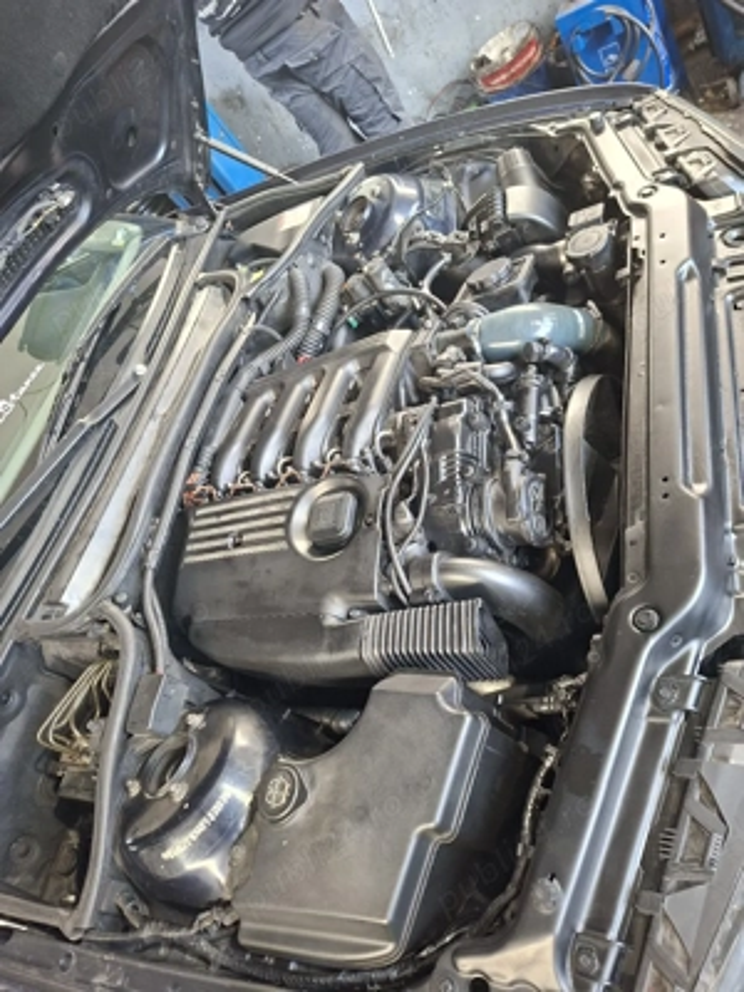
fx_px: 659
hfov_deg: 58.9
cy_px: 496
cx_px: 372
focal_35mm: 23
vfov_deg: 73.9
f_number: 1.8
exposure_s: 1/33
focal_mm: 5.54
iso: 320
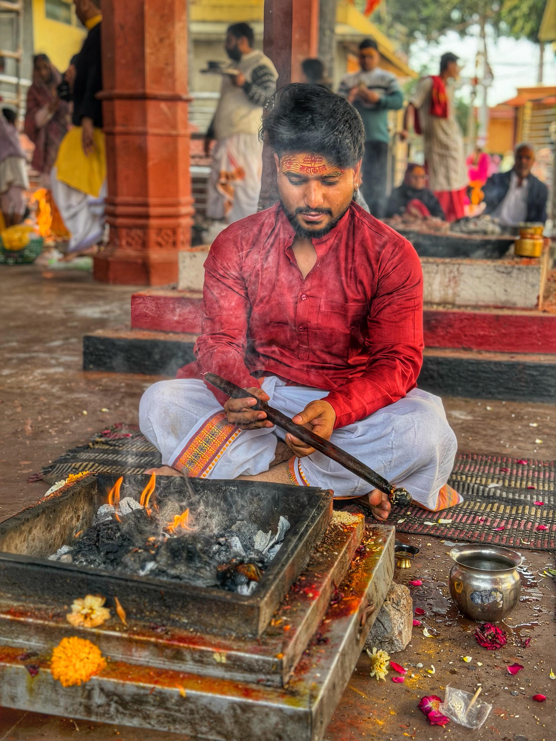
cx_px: 278
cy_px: 370
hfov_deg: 30.3
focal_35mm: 48
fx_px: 1028
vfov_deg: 39.7
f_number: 1.78
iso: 64
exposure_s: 1/177
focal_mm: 6.76
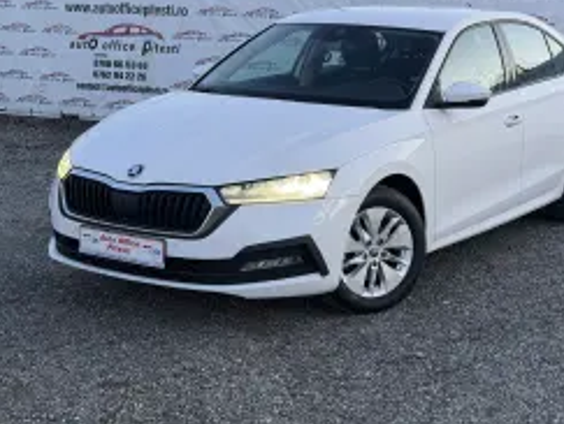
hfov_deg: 27.3
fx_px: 1159
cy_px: 158
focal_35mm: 71
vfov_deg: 20.7
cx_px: 350
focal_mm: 6.76
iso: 100
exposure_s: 1/85
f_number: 1.78
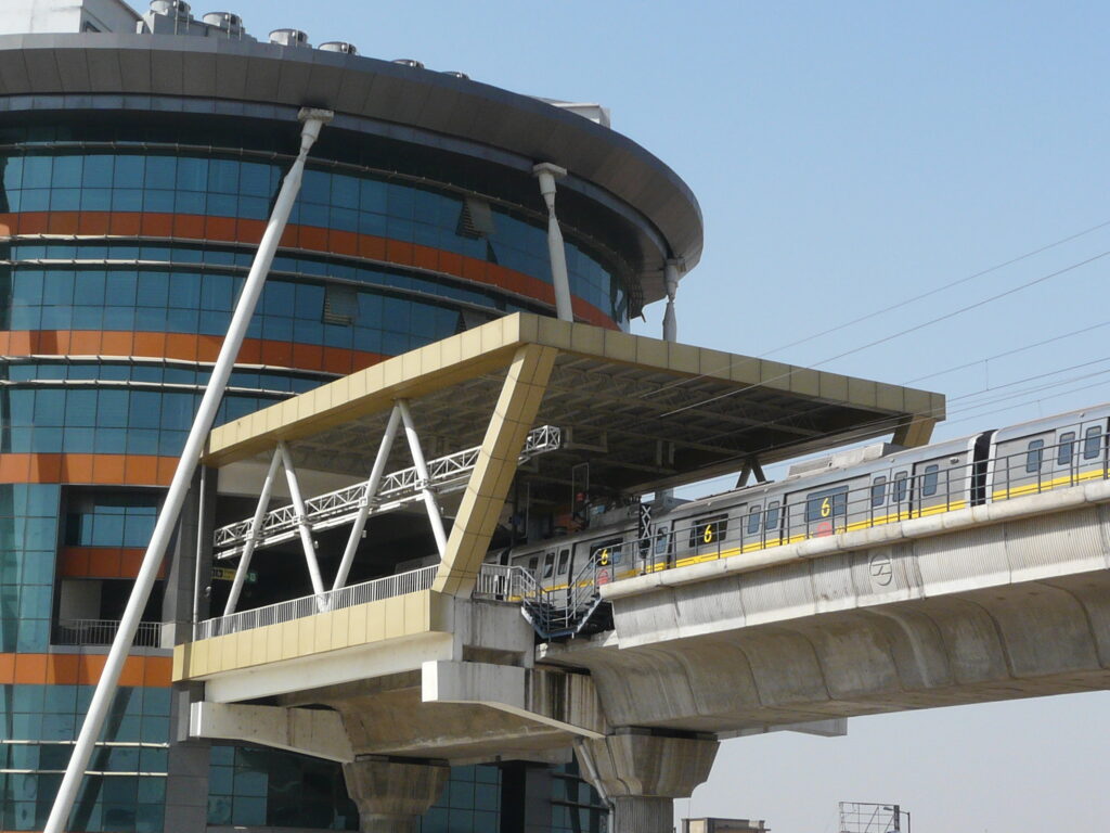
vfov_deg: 21.0
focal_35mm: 70
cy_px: 416
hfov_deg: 27.8
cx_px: 555
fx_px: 2245
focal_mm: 7.2
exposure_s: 1/400
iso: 100
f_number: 5.6
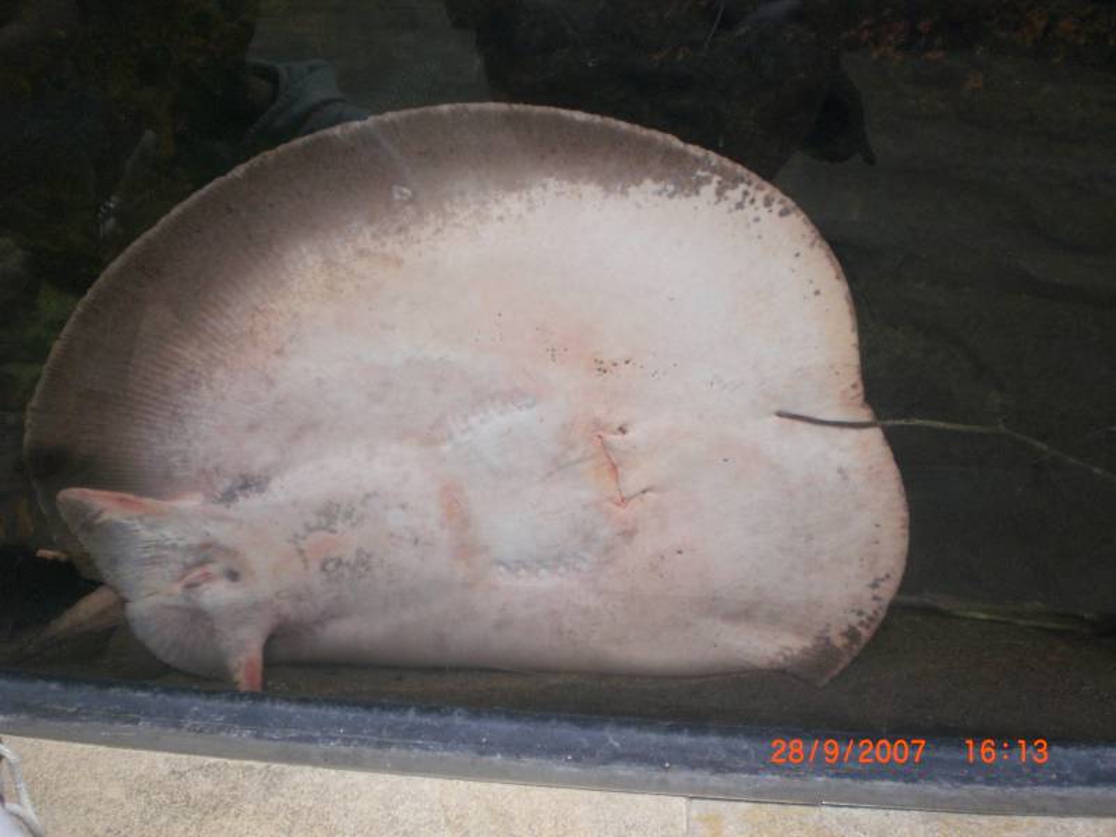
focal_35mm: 38
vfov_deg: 37.7
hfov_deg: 49.0
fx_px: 1225
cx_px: 558
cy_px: 418
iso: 200
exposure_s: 1/100
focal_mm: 6.3
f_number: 3.1
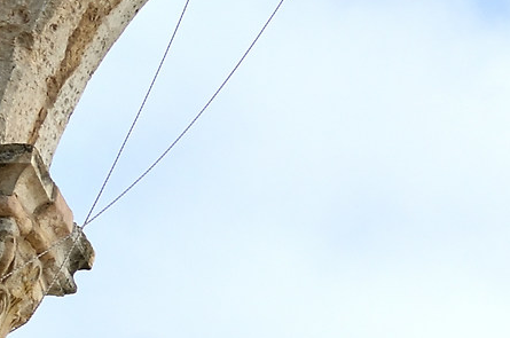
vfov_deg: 7.0
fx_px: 2743
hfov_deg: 10.1
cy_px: 436
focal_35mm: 194
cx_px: 872
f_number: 7.1
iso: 200
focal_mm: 24
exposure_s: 1/800
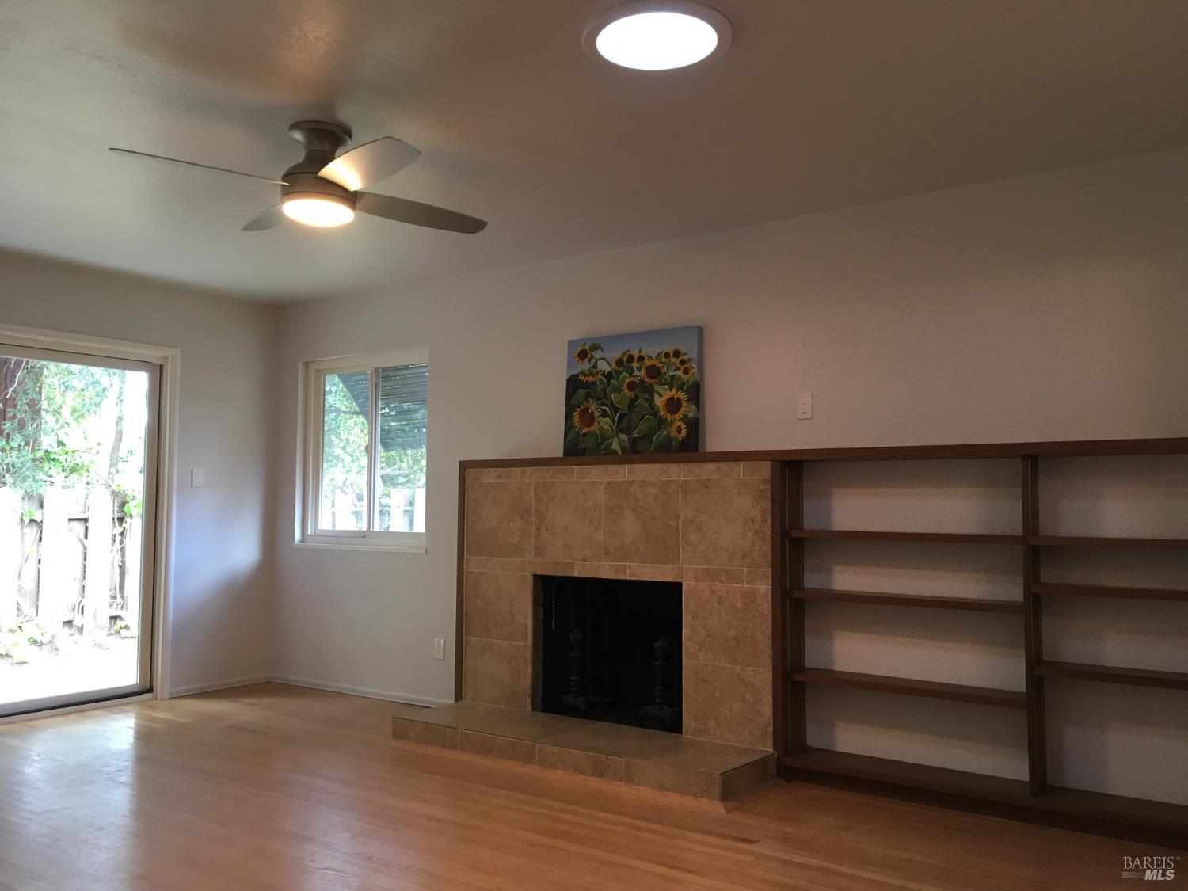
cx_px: 594
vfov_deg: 48.2
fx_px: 995
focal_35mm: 29
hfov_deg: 61.7
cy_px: 446
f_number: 2.2
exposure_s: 1/30
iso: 80
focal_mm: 4.15
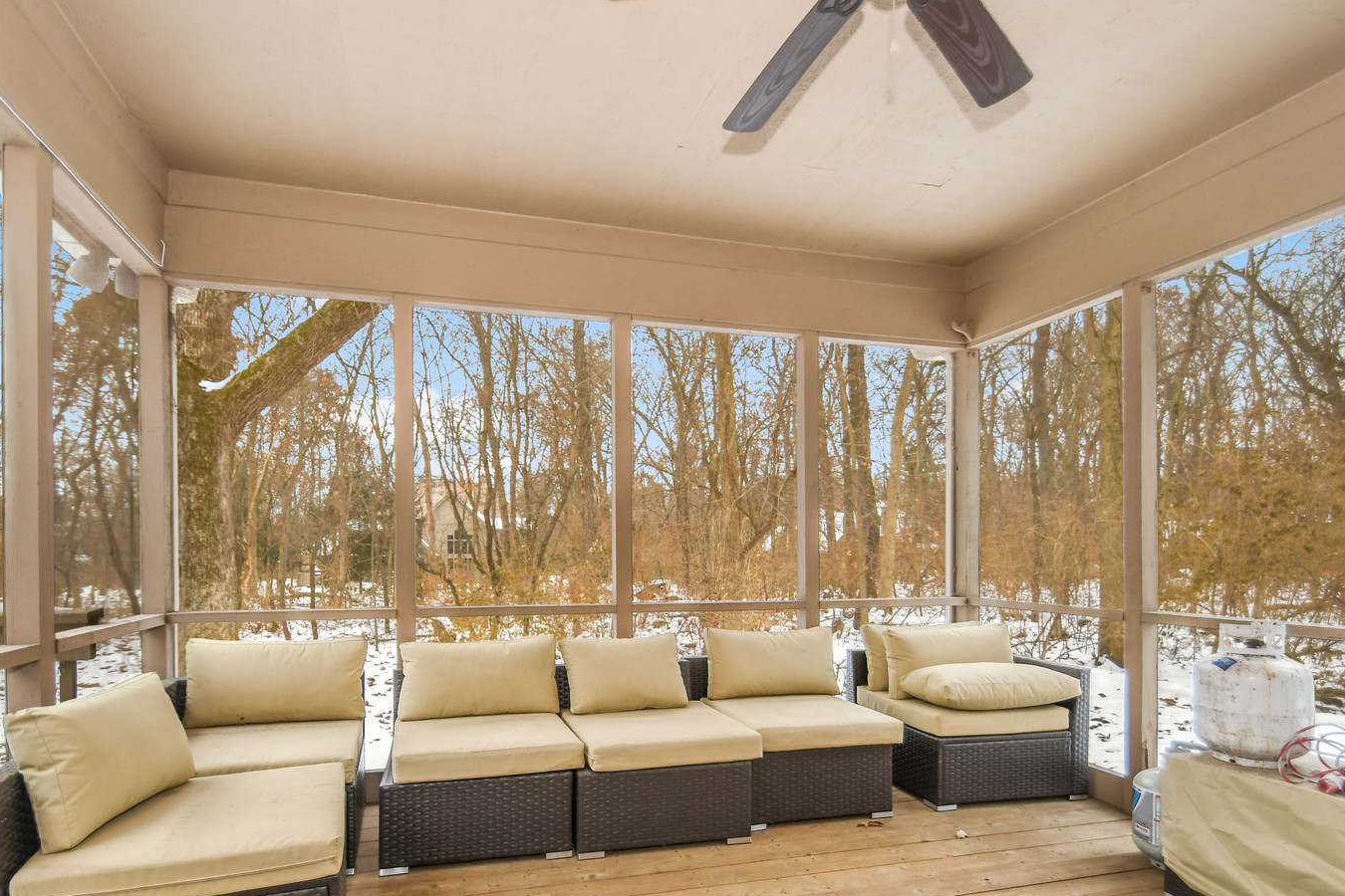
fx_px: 672
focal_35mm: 18
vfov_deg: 67.2
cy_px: 497
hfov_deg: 89.9
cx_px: 637
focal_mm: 10
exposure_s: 1/320
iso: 400
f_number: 8
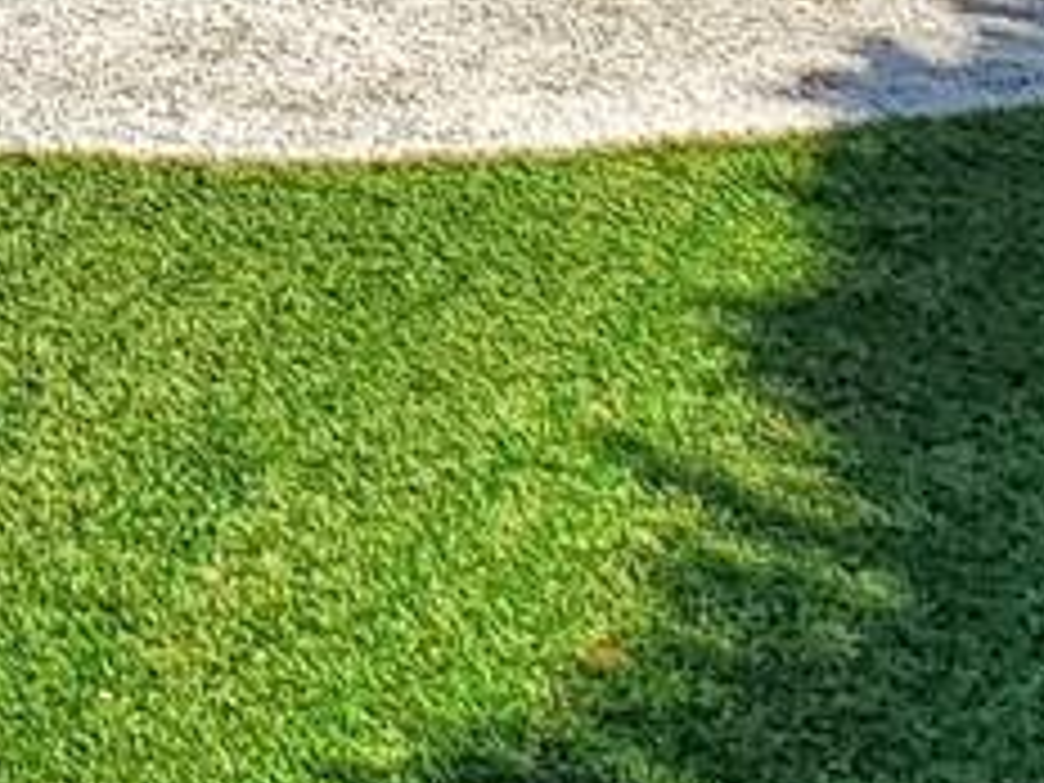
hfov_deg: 10.0
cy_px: -1346
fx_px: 5399
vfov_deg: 7.5
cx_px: -1228
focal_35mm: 179
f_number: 2.4
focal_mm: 4.3
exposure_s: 1/1413
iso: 50
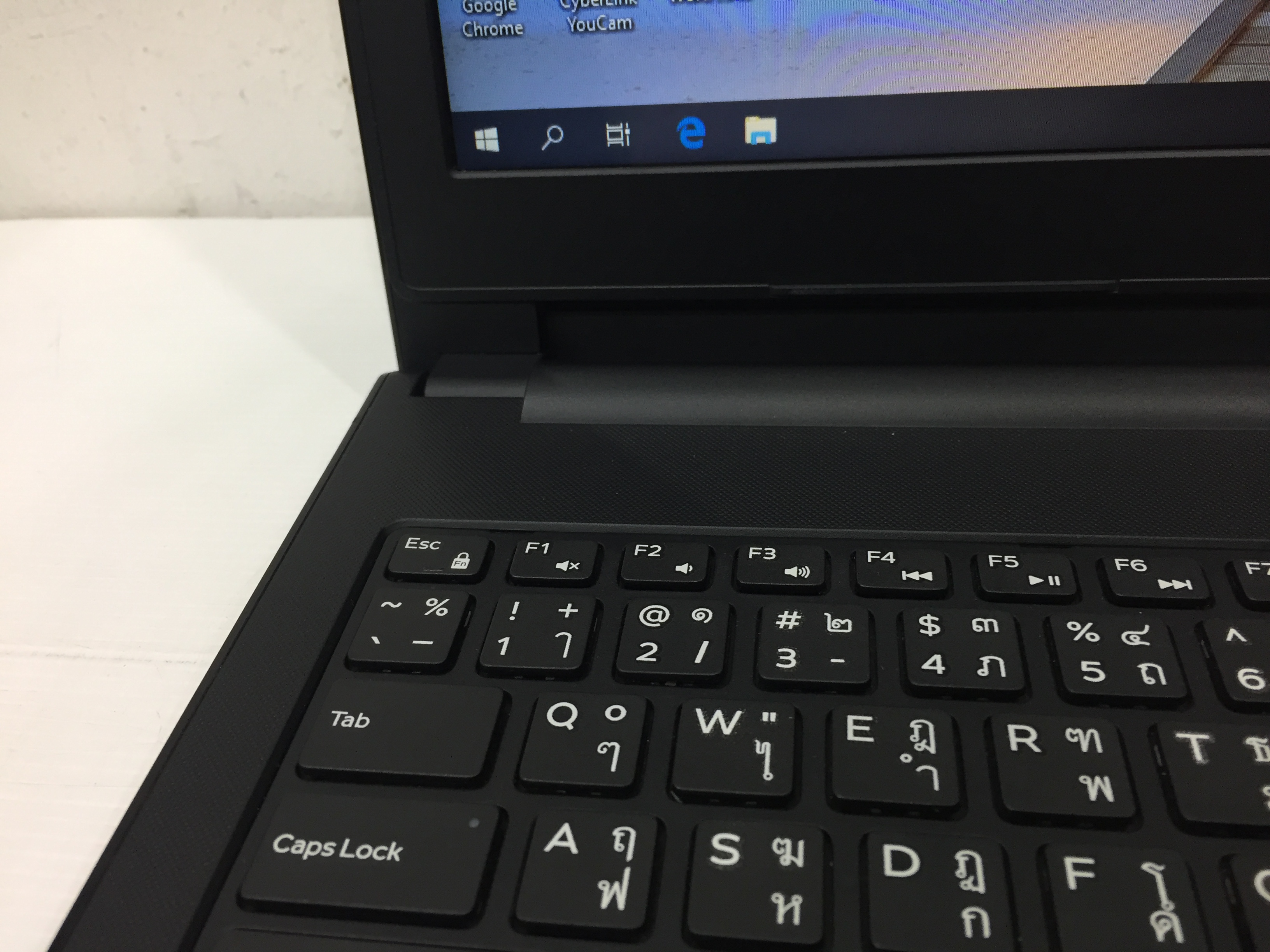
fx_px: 1064
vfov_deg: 48.2
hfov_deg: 61.7
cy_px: 476
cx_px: 635
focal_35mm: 29
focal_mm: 4.15
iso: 100
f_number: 2.2
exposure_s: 1/33
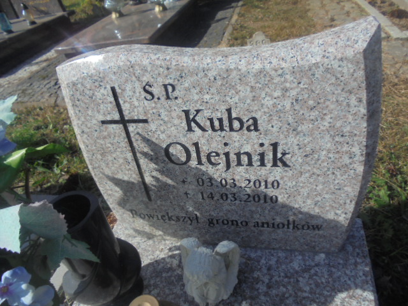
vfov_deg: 53.1
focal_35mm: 26
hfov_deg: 67.3
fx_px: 306
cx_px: 204
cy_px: 153
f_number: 11.5
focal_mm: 4.6
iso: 100
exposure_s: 1/100
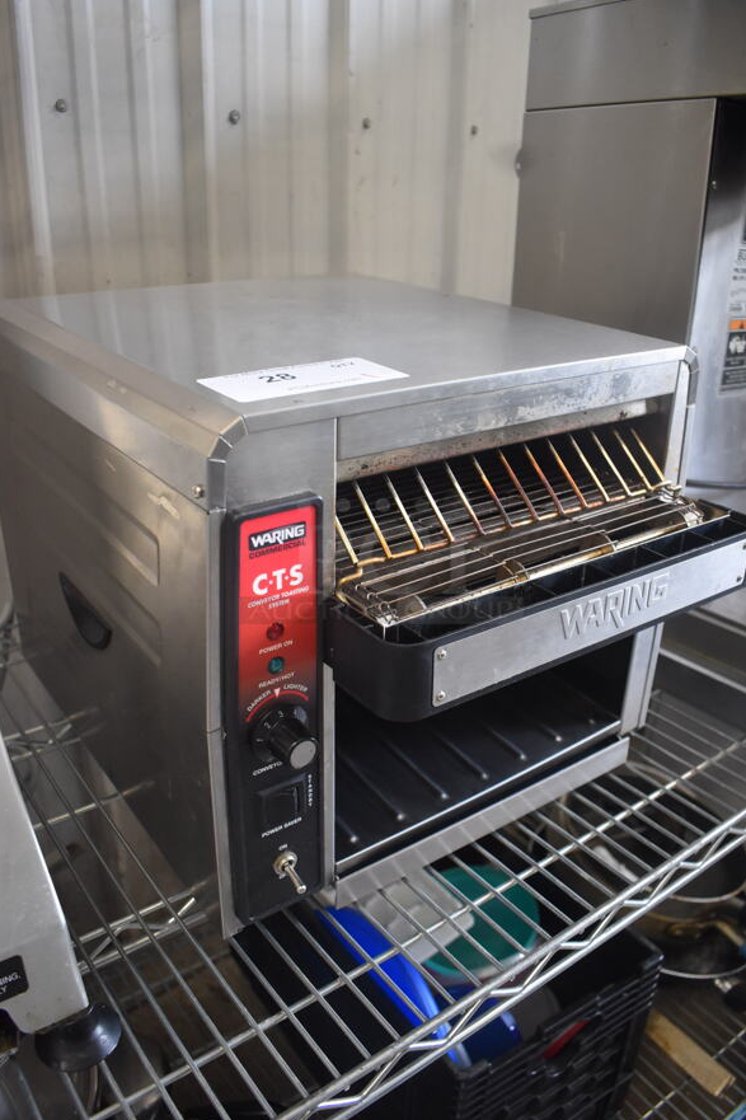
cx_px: 383
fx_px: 871
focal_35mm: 28
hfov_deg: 46.4
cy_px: 557
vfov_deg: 65.5
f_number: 3.5
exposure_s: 1/125
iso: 1400
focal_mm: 18
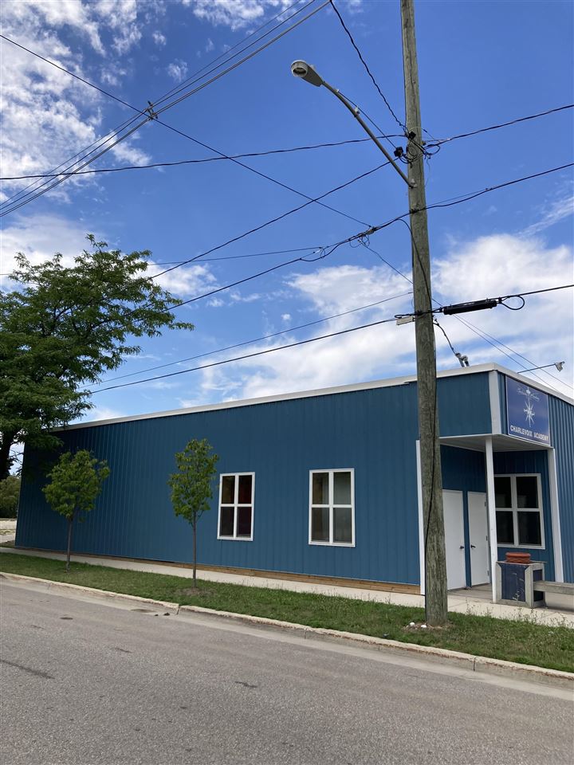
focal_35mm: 28
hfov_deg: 49.7
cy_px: 382
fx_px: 619
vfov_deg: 63.4
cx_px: 287
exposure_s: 1/1799
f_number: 1.8
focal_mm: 3.99
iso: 20
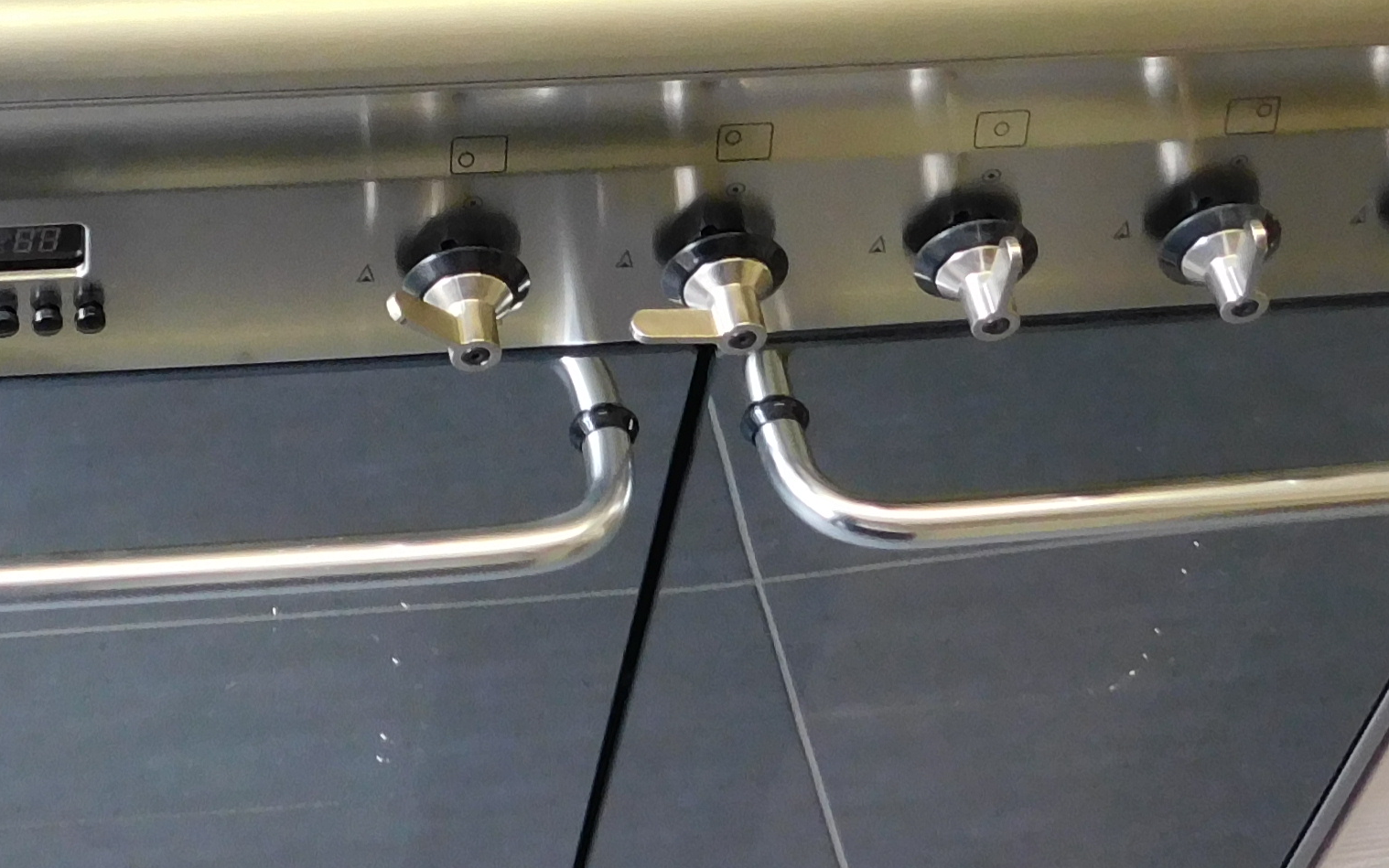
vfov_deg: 16.7
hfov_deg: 27.4
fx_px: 2801
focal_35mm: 74
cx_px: 318
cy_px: -250
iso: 280
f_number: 3
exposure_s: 1/30
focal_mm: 4
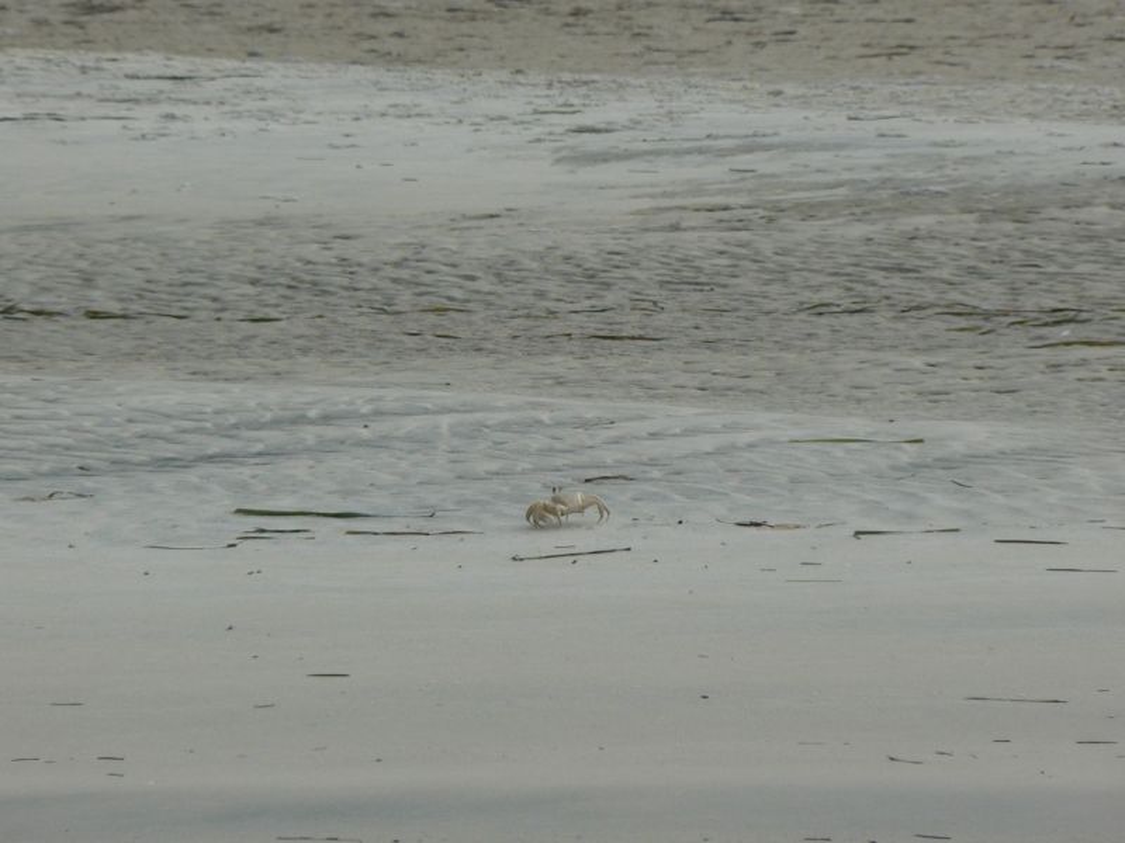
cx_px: 562
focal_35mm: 432
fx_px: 14040
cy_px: 422
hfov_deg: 4.6
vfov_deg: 3.4
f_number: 7.1
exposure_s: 1/500
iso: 80
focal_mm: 72
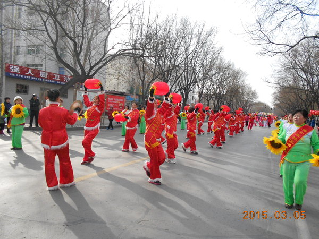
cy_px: 120
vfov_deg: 53.1
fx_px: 240
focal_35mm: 26
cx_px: 160
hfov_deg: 67.3
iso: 400
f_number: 8
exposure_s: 1/250
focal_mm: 4.6
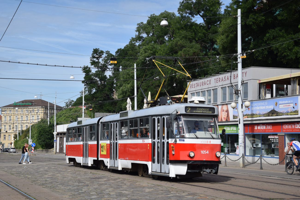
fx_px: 525
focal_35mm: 63
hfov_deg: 31.9
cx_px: 150
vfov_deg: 21.6
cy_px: 100
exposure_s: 1/1000
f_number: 6.3
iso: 200
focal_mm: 42
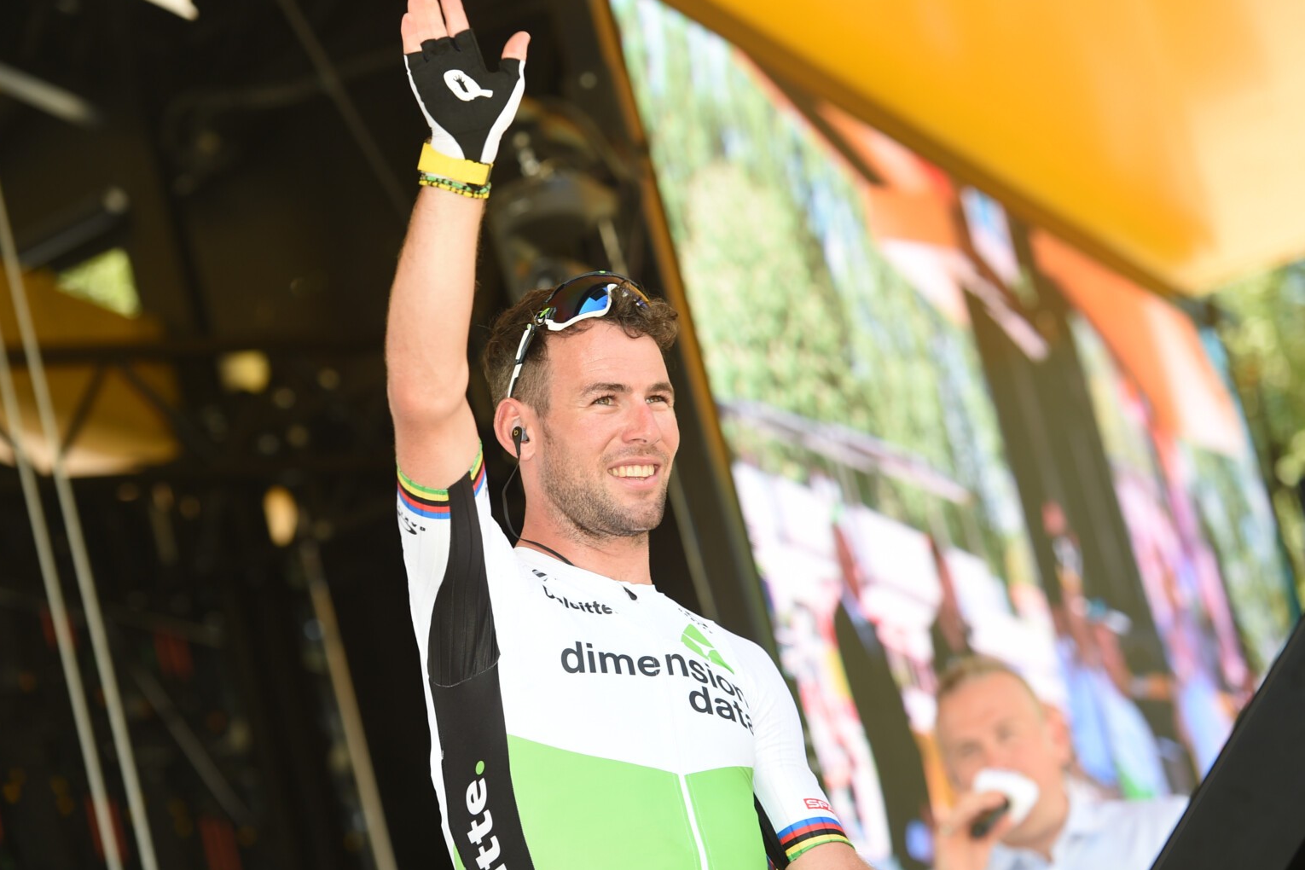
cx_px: 629
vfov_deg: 9.7
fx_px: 5111
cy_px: 447
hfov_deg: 14.6
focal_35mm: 141
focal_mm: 135
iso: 200
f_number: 4
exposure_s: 1/250
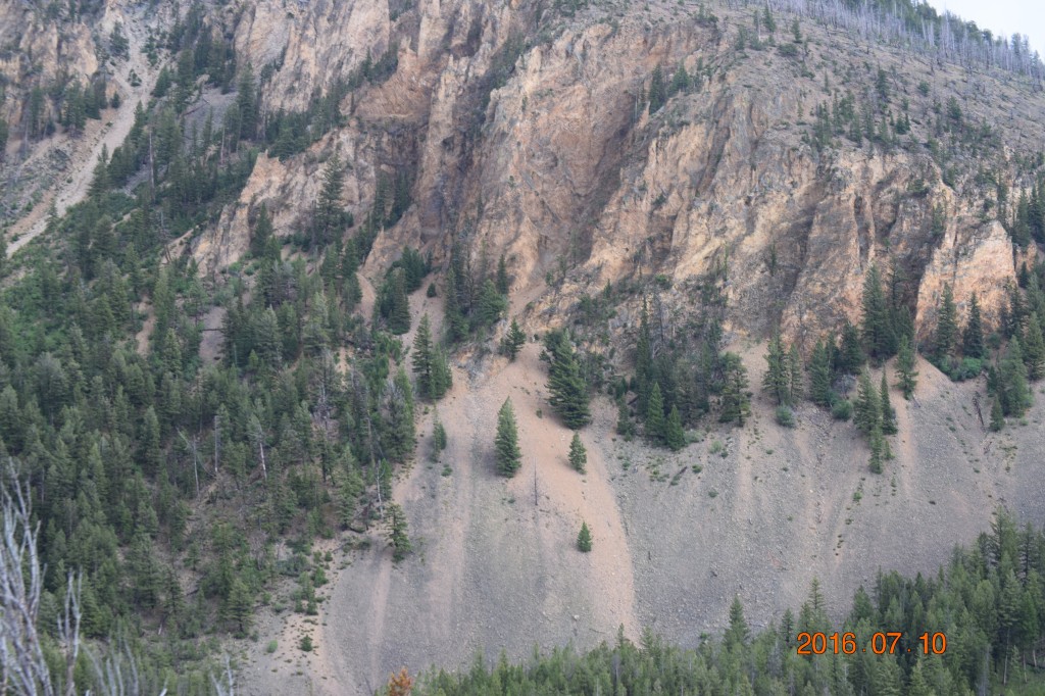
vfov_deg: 16.5
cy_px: 348
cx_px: 522
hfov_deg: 24.6
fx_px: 2394
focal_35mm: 82
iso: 400
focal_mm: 55
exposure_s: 1/160
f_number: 6.3
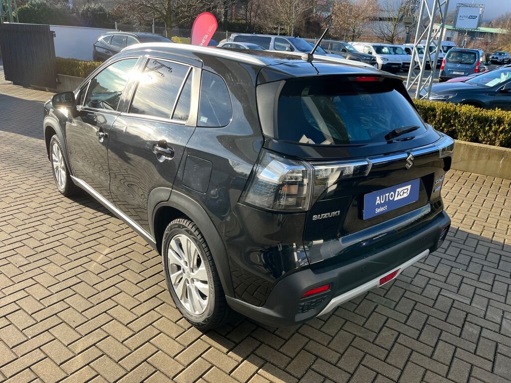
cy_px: 192
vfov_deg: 53.1
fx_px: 384
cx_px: 256
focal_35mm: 26
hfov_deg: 67.3
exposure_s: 1/913
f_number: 1.6
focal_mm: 5.1
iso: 50
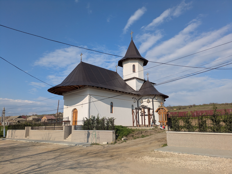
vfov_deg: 54.9
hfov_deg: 69.4
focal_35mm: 25
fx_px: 168
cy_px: 87
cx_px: 116
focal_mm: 5.43
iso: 44
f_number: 1.89
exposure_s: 1/3559
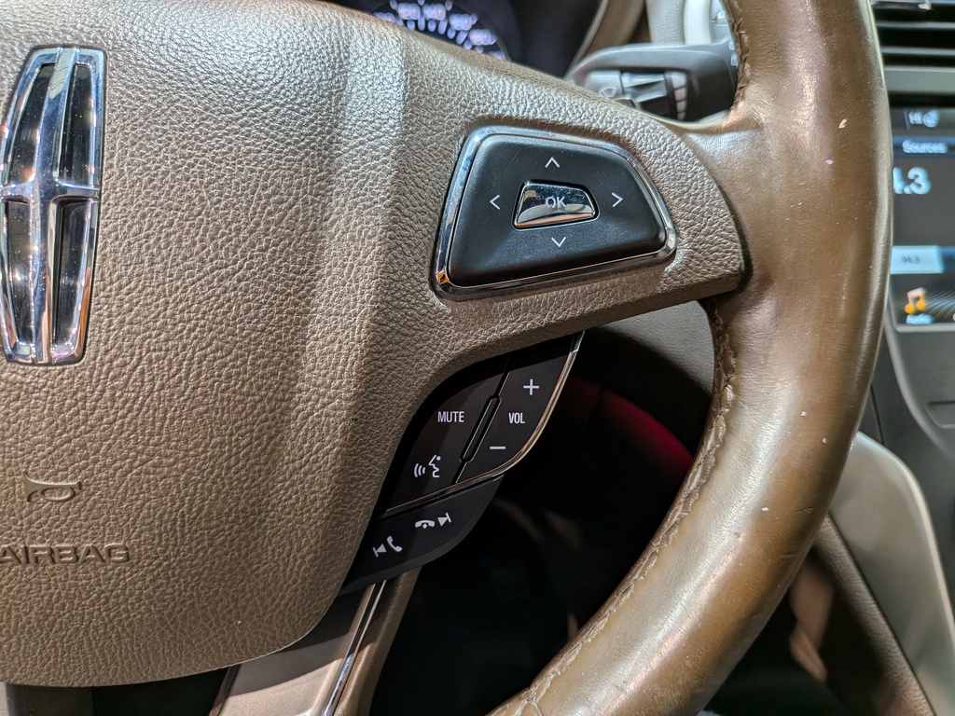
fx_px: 662
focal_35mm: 24
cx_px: 478
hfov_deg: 71.6
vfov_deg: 56.8
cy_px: 358
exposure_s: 1/49.4
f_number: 1.7
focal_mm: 4.53
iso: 25
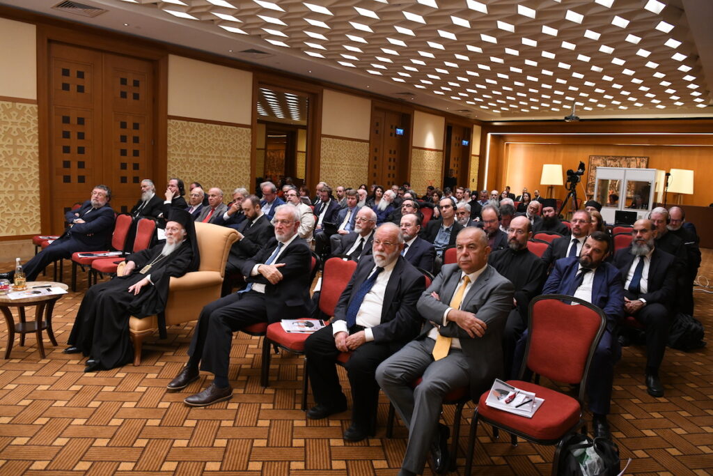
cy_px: 238
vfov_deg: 53.1
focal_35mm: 24
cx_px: 356
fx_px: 475
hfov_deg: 73.7
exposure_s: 1/80
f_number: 5.6
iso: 4000
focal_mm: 24
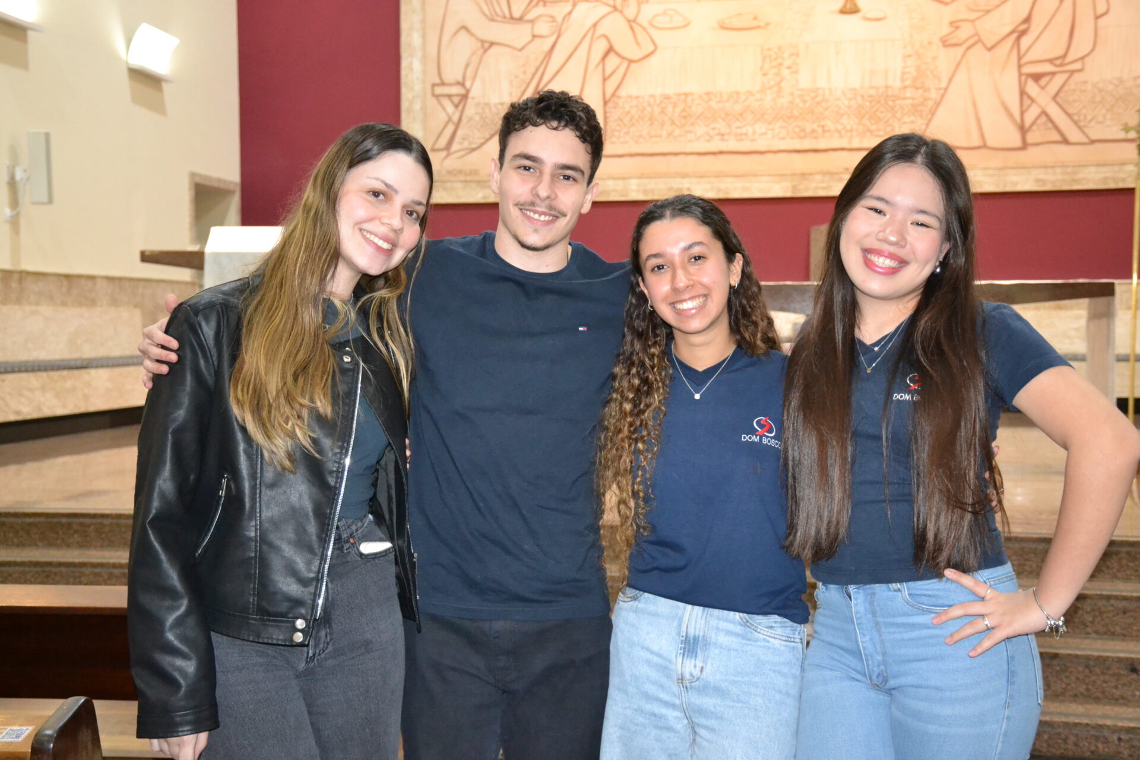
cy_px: 380
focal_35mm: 48
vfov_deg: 28.1
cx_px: 570
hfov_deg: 41.1
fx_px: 1520
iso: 3200
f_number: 4
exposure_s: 1/60
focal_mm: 32
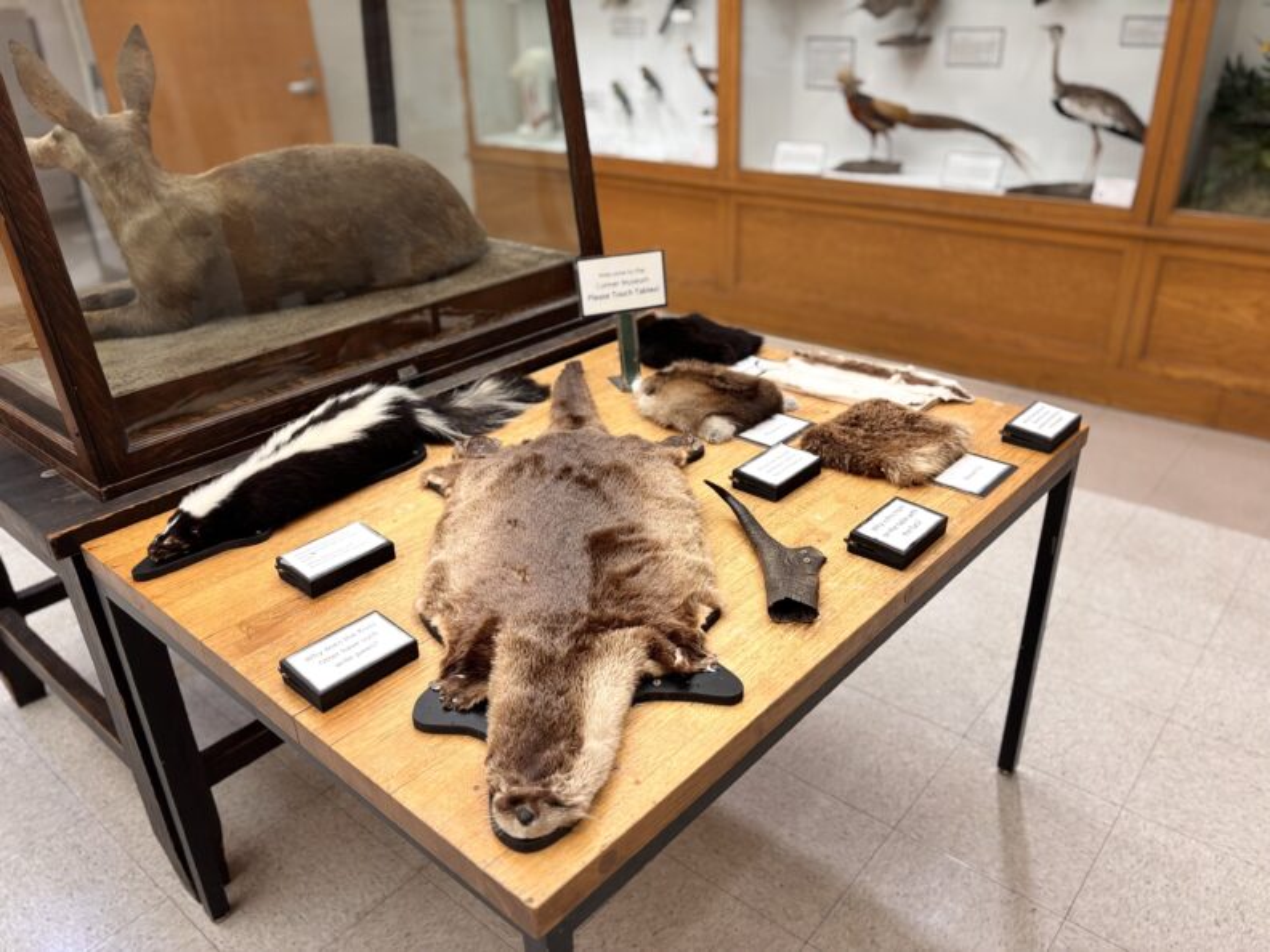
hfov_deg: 67.3
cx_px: 635
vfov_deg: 53.1
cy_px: 476
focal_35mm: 26
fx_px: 954
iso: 160
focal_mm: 5.96
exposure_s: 1/60
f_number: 1.6
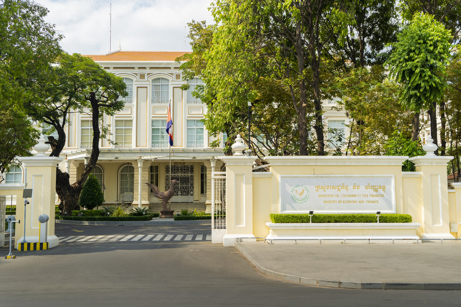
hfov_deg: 50.7
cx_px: 230
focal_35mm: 38
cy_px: 154
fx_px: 487
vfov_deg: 35.0
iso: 100
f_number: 6.3
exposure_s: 1/250
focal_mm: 38
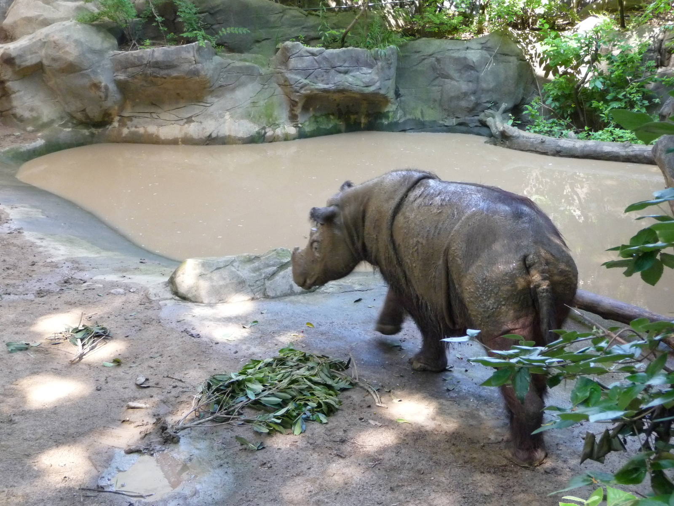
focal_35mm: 58
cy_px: 253
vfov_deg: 25.2
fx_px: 1129
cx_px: 337
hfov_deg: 33.2
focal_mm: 9.8
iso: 400
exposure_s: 1/80
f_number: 4.4
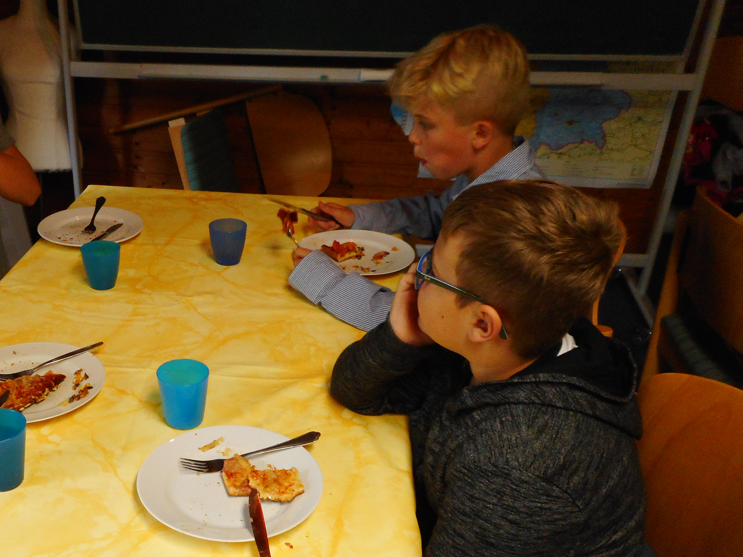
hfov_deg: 47.5
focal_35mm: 38
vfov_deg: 37.6
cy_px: 326
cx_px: 204
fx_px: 816
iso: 280
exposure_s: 1/30
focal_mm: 4.5
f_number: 3.7
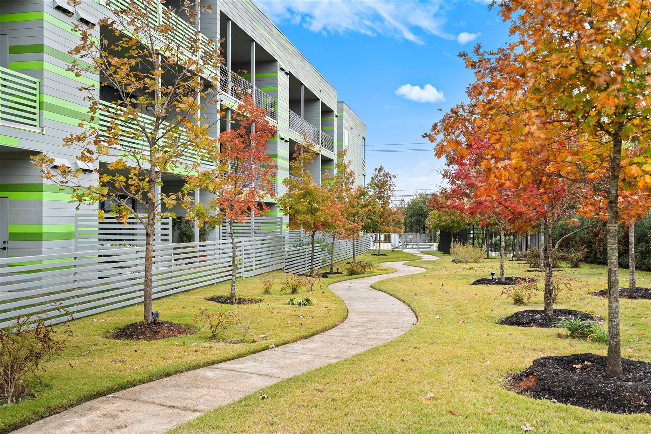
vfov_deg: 37.8
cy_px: 217
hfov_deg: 54.4
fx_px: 633
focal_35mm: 35
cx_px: 326
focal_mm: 35
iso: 125
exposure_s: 1/10
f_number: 8
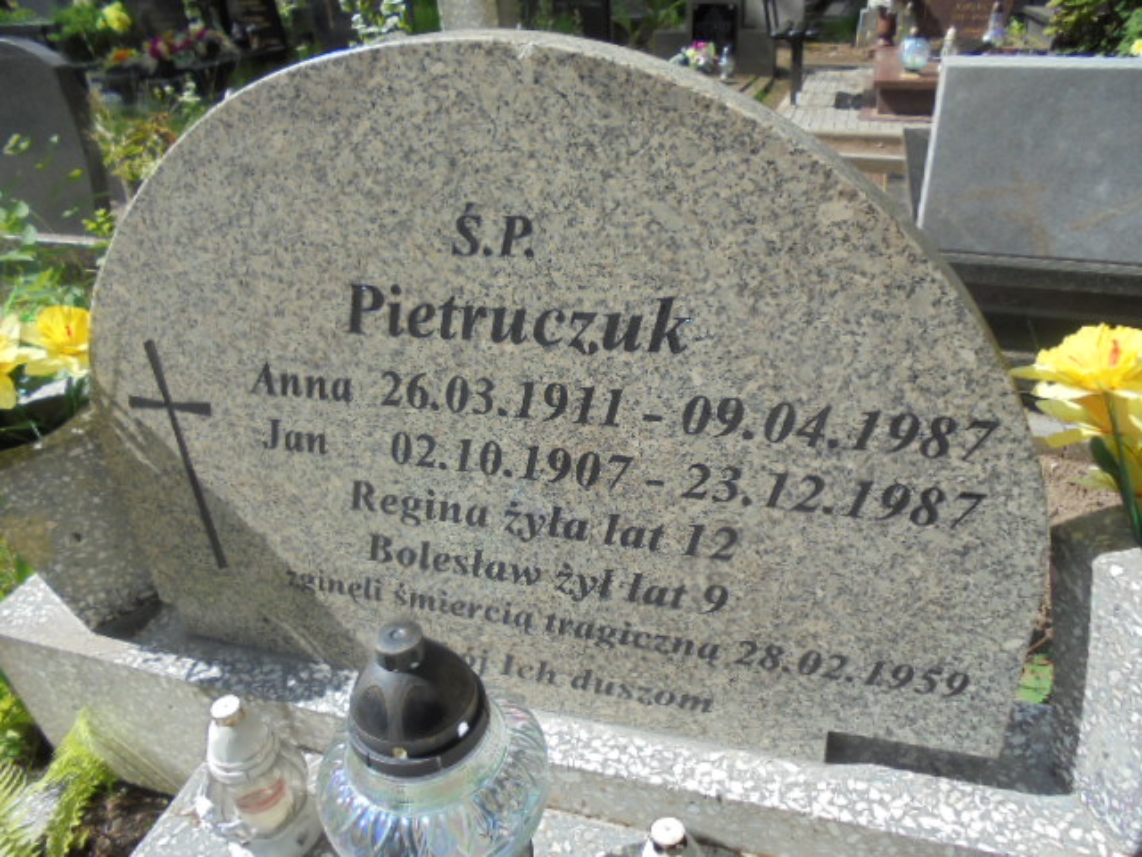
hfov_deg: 67.3
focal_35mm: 26
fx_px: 858
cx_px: 571
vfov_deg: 53.1
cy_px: 428
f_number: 3.5
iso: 100
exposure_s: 1/800
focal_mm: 4.6
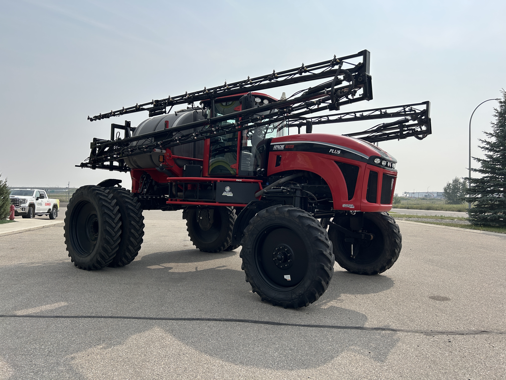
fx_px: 380
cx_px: 253
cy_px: 190
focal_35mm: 26
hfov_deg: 67.3
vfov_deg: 53.1
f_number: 1.5
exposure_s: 1/6993
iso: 50
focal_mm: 5.7
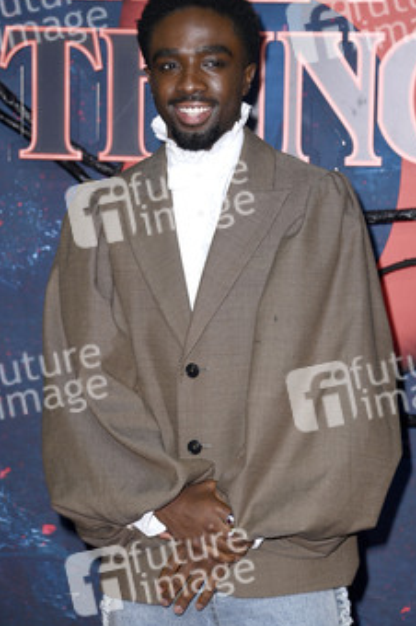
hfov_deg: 8.6
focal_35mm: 159
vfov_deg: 12.9
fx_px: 2761
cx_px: 214
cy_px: 296
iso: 500
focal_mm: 135
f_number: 5.6
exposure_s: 1/200
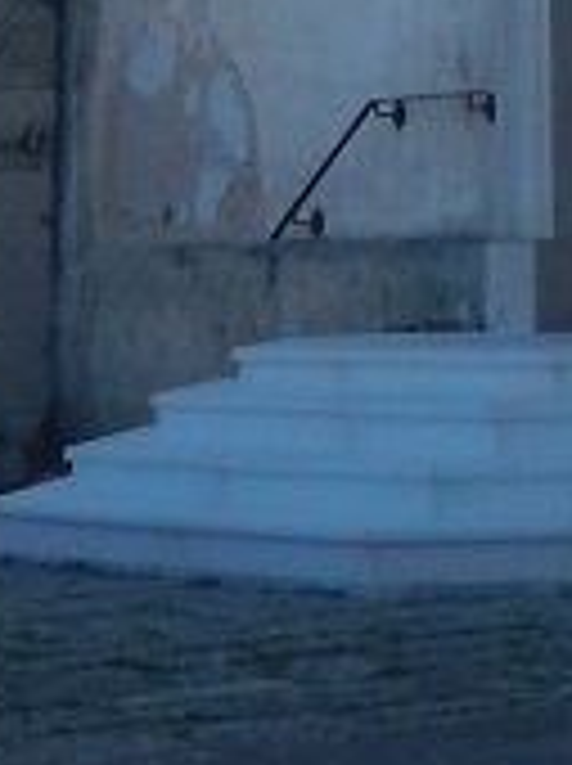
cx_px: 815
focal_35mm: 228
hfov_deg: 6.4
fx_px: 5036
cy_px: -1730
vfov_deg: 7.4
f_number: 4.1
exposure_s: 1/800
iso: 125
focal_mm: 5.1
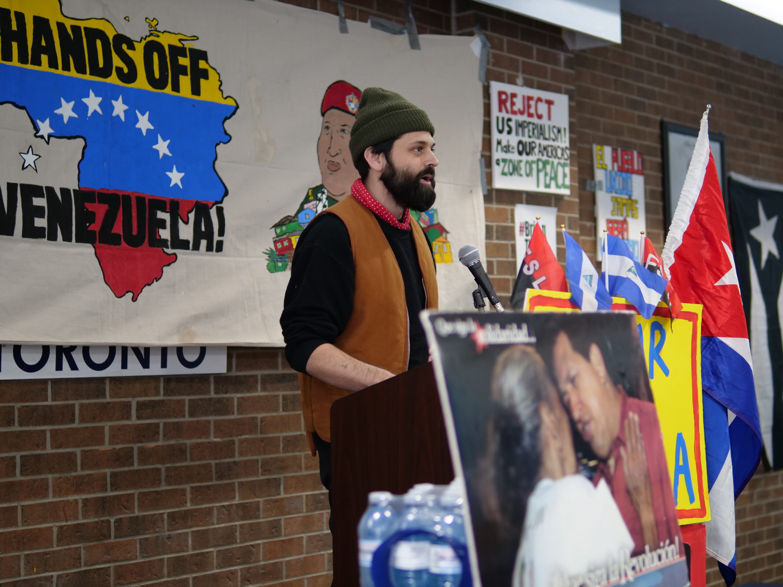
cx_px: 392
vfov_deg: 24.4
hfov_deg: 32.2
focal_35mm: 60
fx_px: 1357
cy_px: 294
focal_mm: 30
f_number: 1.4
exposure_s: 1/60
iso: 500
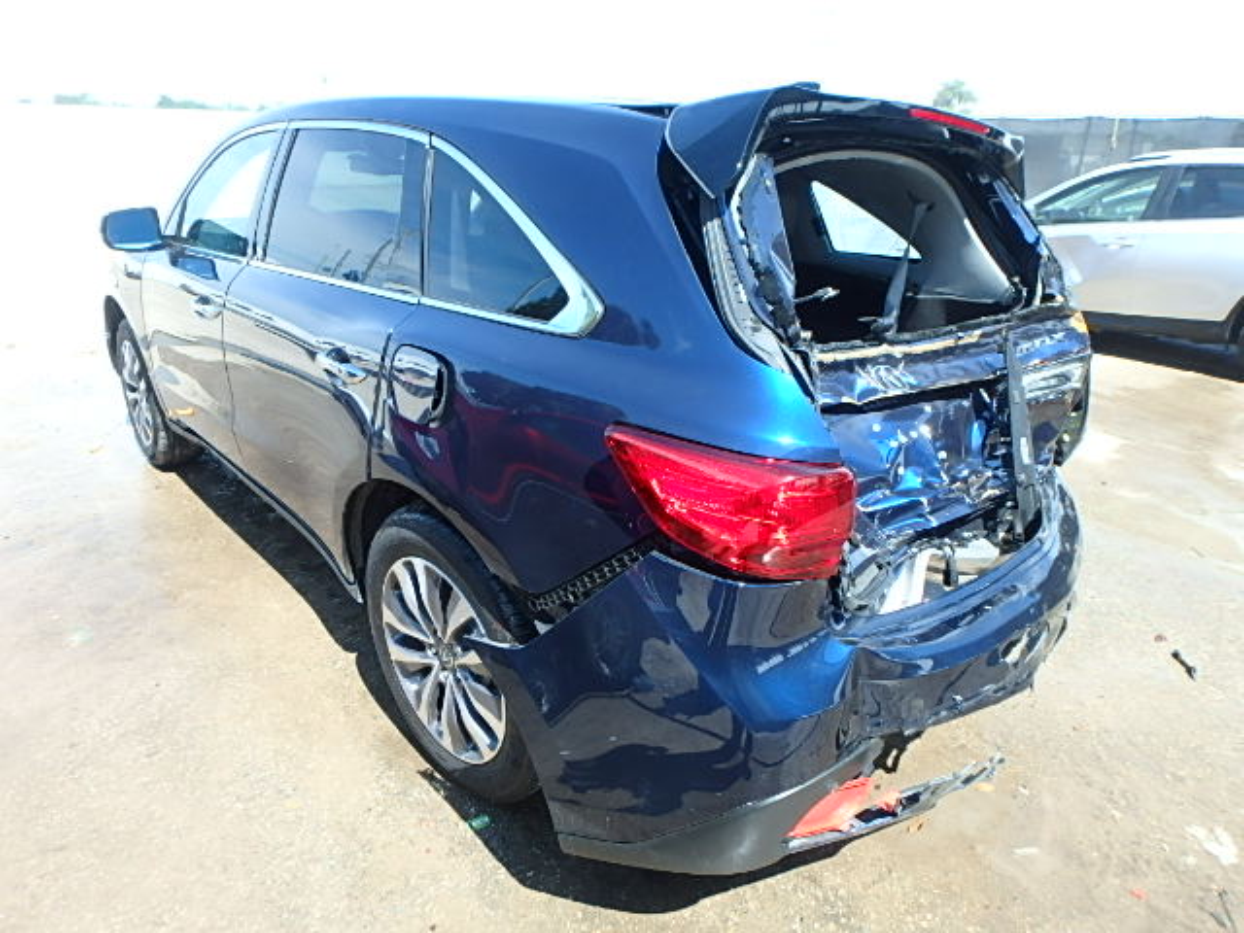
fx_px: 755
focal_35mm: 21
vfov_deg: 63.4
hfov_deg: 79.0
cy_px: 466
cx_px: 622
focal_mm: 3.7
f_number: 3.5
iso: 125
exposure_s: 1/250
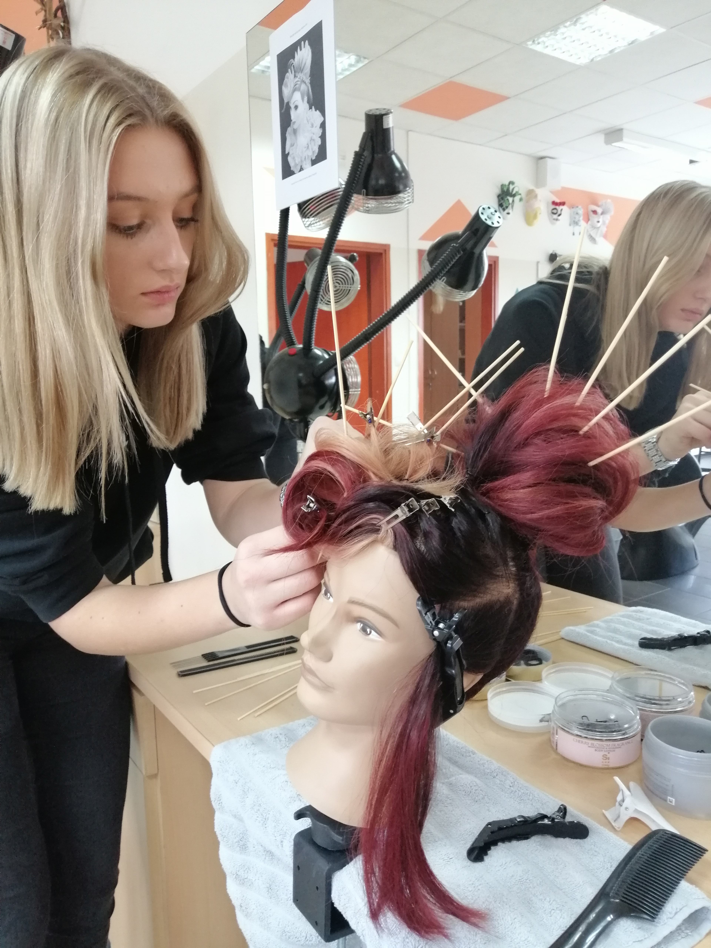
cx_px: 356
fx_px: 739
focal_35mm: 27
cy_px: 474
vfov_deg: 65.3
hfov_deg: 51.4
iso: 320
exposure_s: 1/33.3
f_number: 1.8
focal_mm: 3.95
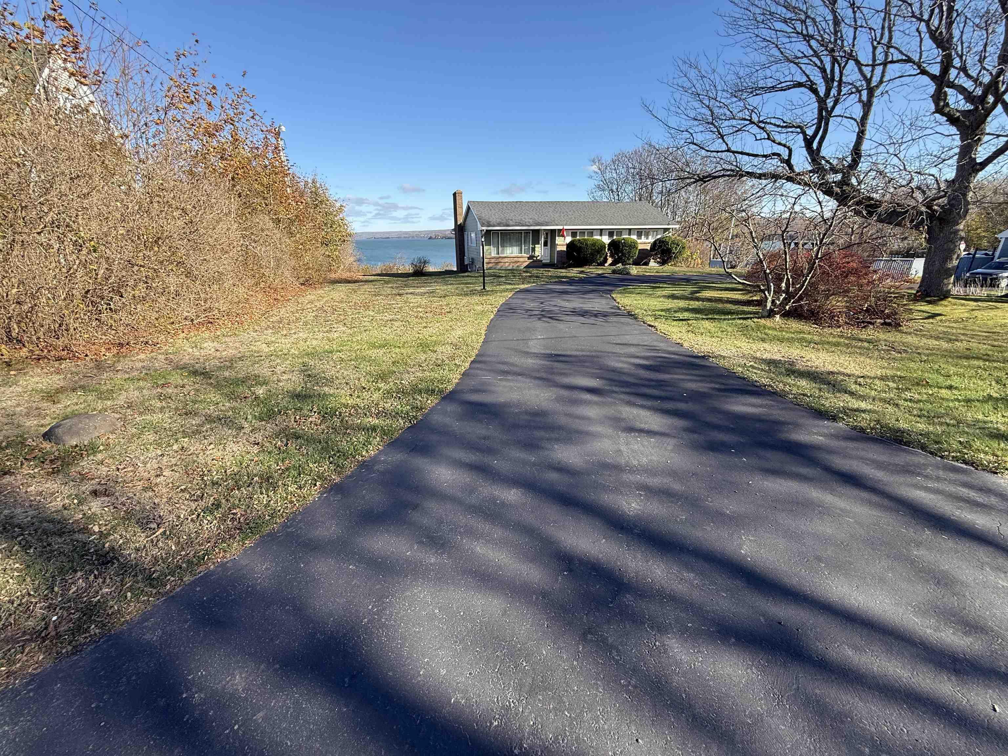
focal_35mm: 14
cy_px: 378
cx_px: 504
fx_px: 408
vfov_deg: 85.7
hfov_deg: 102.1
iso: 64
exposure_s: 1/799
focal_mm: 2.22
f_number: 2.2
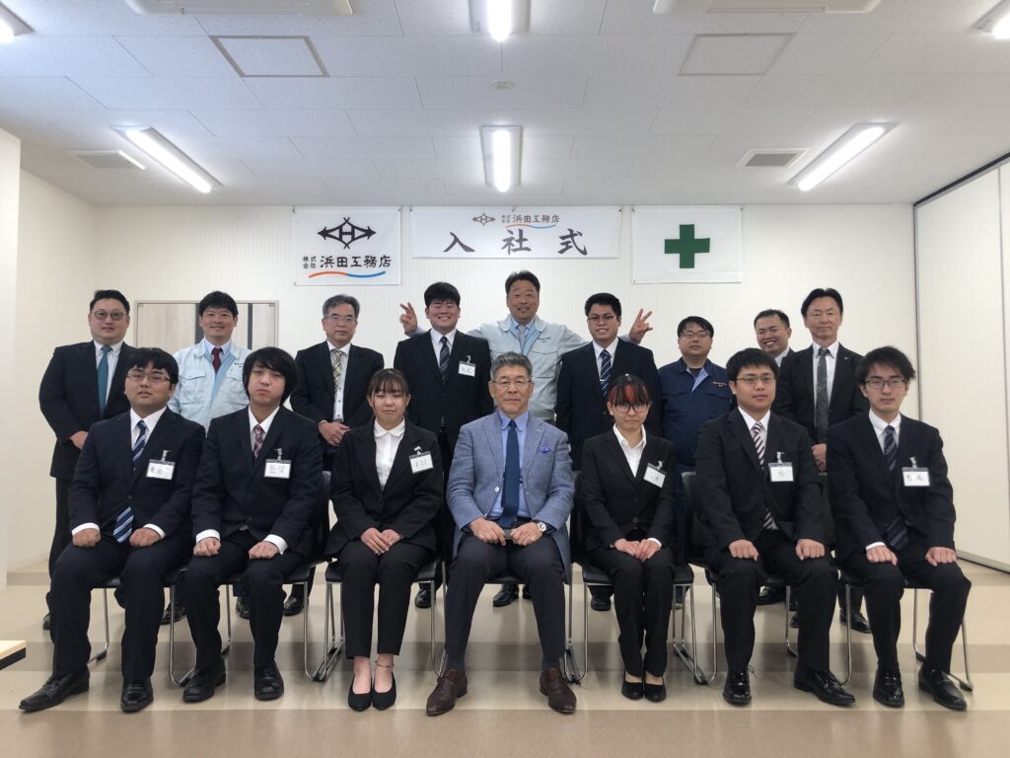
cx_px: 505
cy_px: 379
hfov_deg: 63.4
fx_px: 817
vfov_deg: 49.7
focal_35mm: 28
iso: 25
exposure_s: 1/40
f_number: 1.8
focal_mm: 3.99
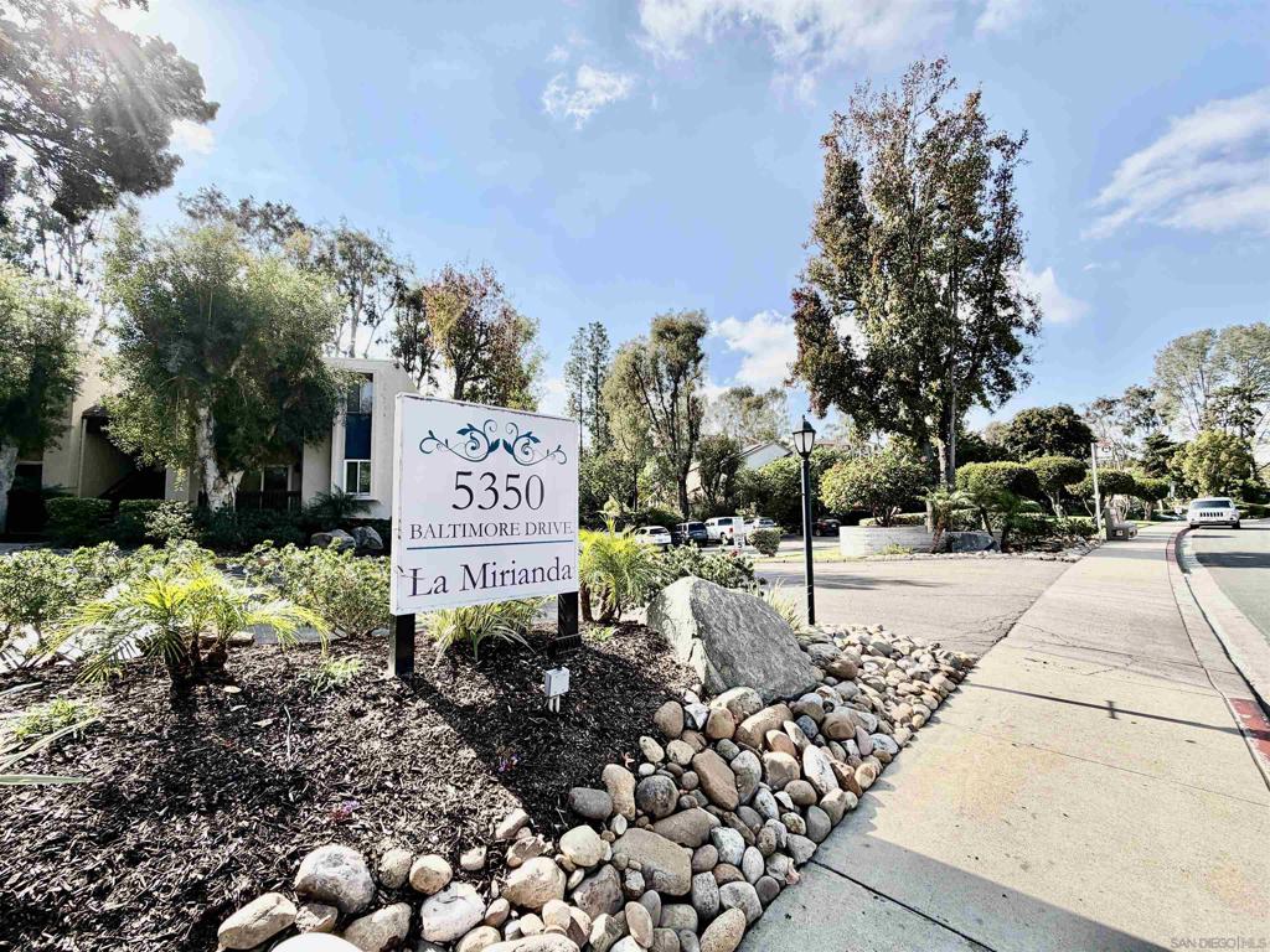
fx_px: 514
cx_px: 635
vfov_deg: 85.7
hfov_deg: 102.1
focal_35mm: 14
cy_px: 476
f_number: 2.2
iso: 25
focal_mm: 2.22
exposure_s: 1/799
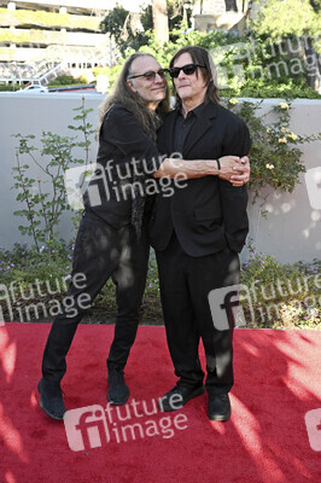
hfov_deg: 32.6
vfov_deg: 47.4
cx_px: 160
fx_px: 549
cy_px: 242
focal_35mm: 41
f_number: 5.6
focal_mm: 41
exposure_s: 1/320
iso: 640
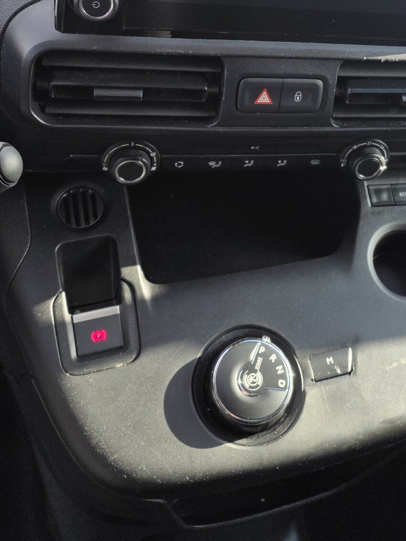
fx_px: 813
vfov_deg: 34.2
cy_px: 28
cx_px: 337
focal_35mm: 52
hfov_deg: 27.4
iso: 32
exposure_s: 1/180
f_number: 1.7
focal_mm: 6.25
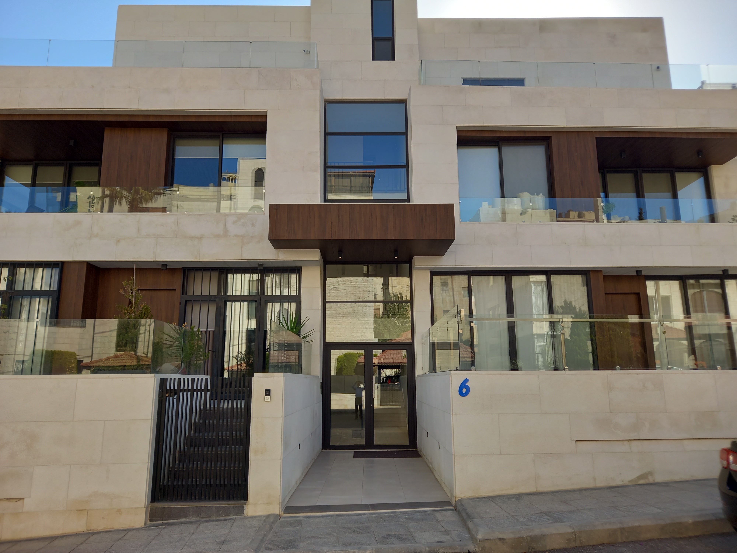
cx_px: 368
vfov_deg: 54.9
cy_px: 276
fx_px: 532
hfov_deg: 69.4
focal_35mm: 25
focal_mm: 4.6
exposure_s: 1/319
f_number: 2
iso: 25
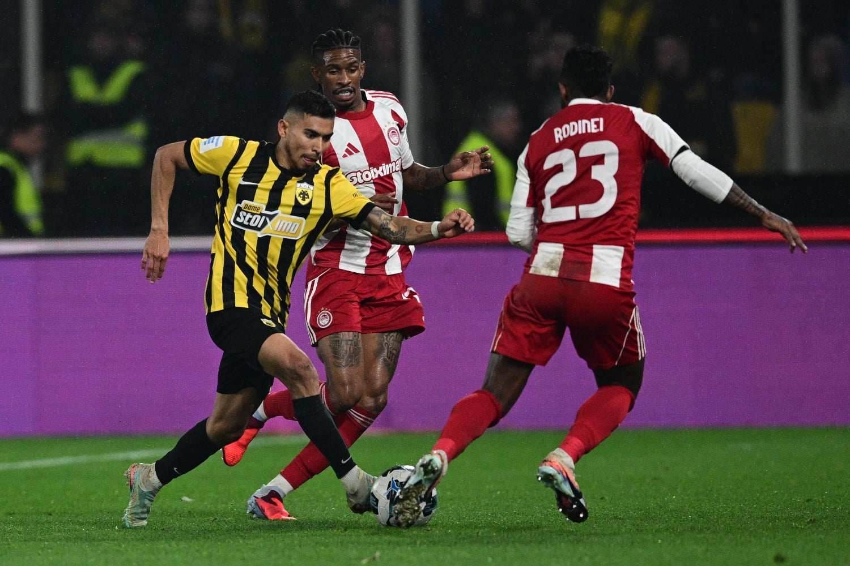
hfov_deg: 5.2
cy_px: 283
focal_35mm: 400
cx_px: 425
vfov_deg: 3.4
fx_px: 9444
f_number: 3.2
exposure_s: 1/1600
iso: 1600
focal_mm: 400
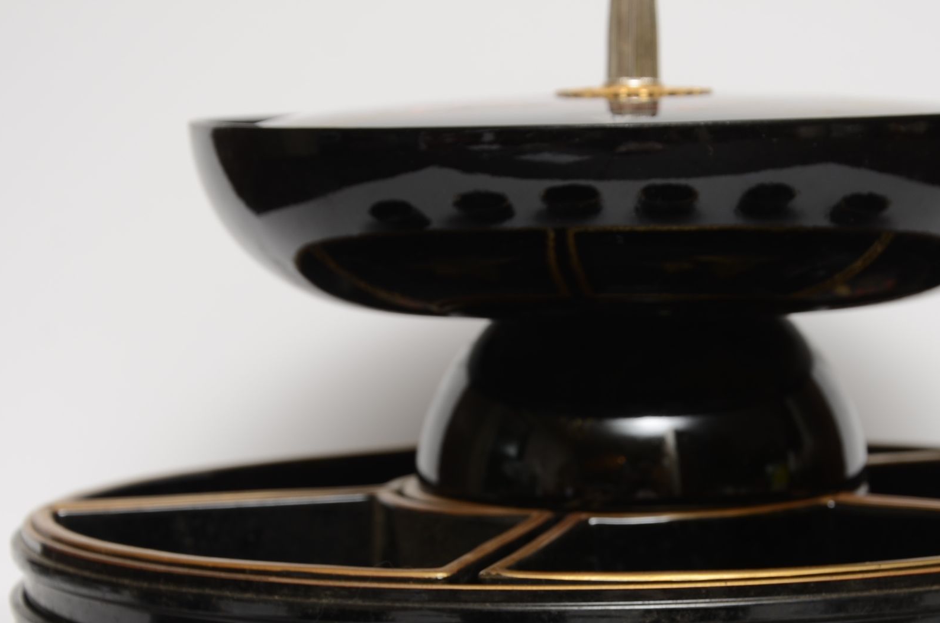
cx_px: 632
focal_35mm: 135
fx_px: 3518
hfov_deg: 15.2
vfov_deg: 10.1
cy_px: 464
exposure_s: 1/60
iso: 100
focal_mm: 58
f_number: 6.3
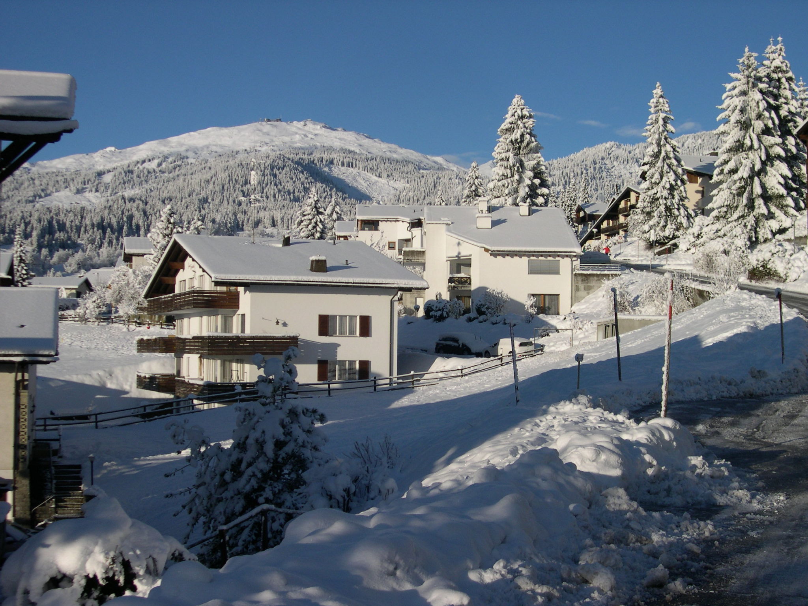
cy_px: 303
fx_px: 1214
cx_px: 404
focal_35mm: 52
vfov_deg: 28.0
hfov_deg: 36.8
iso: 100
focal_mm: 11.1
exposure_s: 1/261
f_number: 8.8
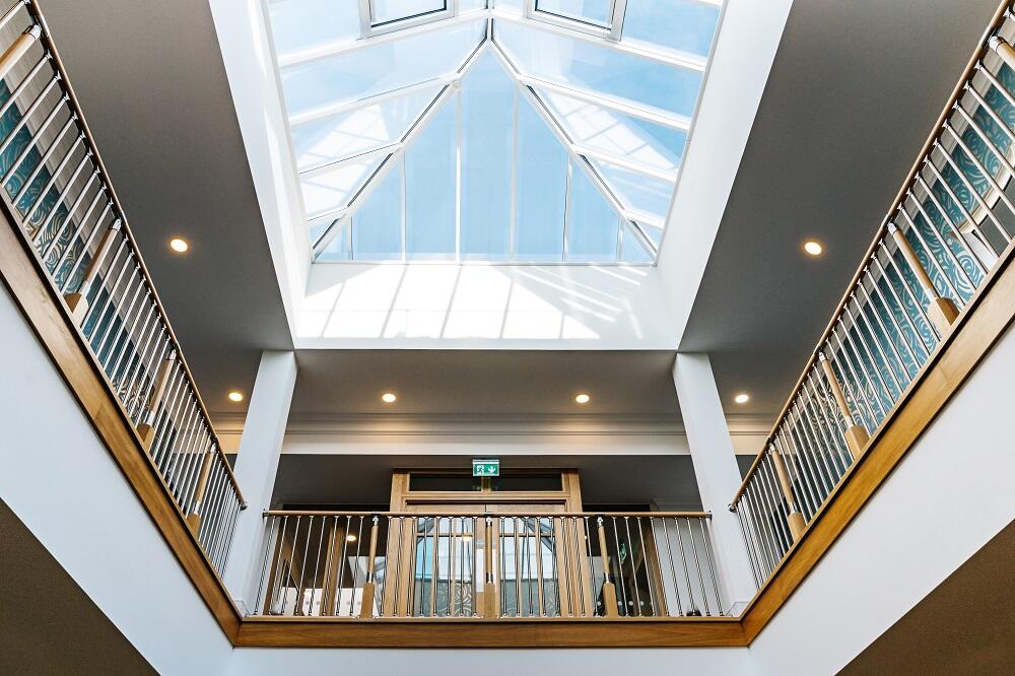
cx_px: 508
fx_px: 676
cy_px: 338
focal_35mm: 24
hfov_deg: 73.8
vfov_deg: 53.1
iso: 640
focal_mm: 24
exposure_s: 1/125
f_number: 8
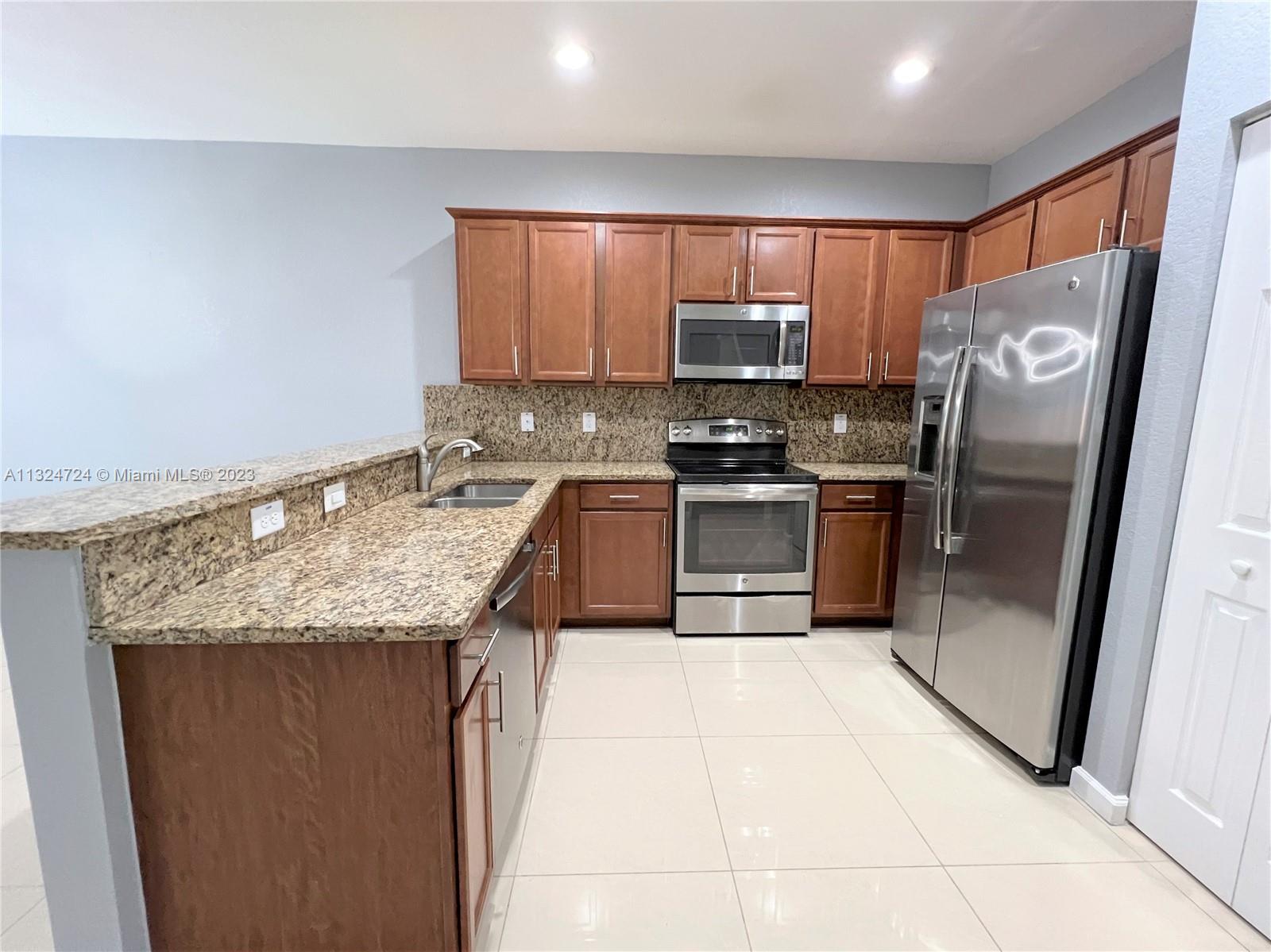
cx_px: 636
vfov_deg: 89.9
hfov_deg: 106.2
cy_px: 476
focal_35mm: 13
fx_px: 477
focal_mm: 1.57
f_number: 1.8
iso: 500
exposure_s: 1/60
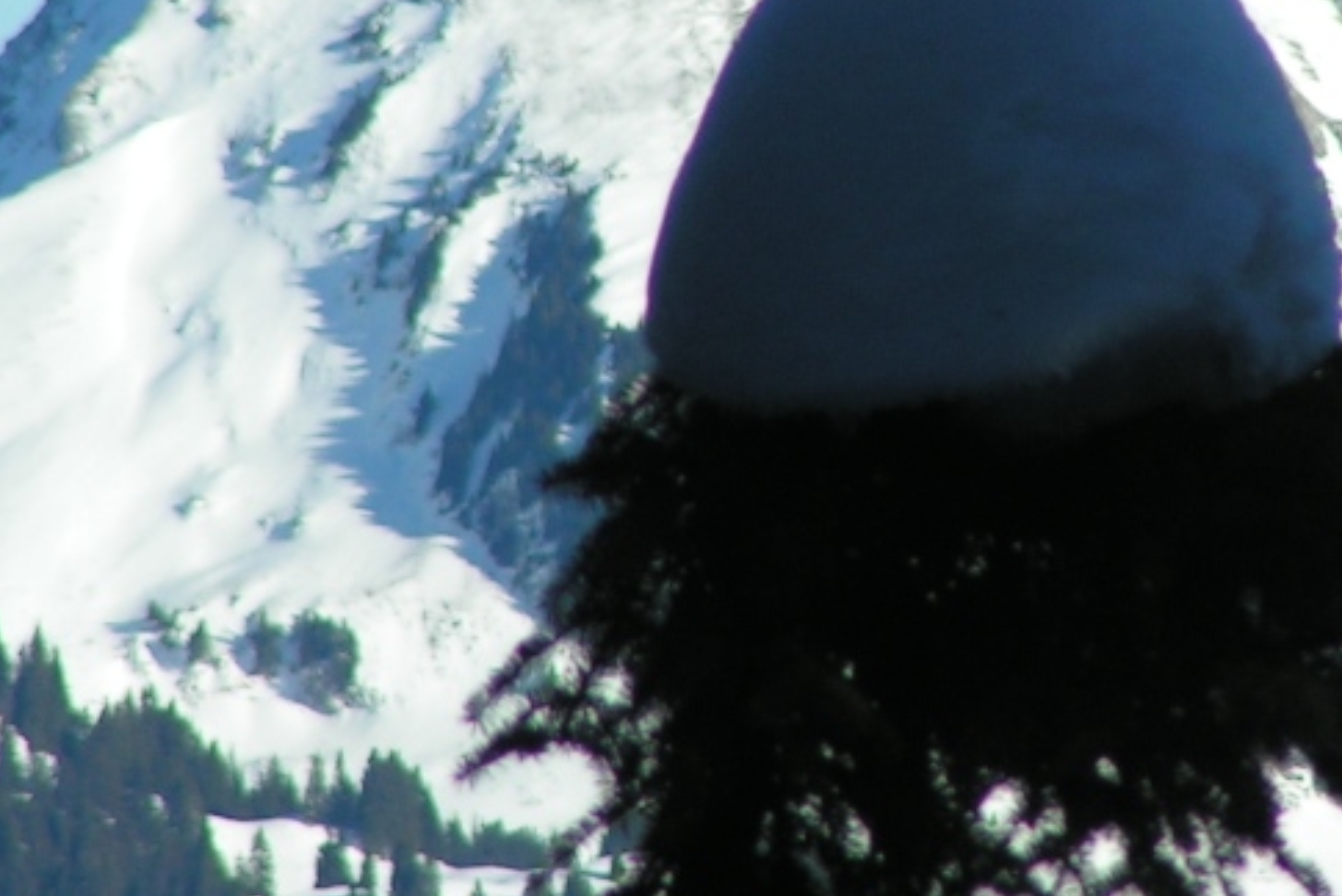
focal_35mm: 834
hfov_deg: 2.5
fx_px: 31107
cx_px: 1018
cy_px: 138
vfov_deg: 1.7
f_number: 4.5
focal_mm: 58
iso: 50
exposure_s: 1/1000
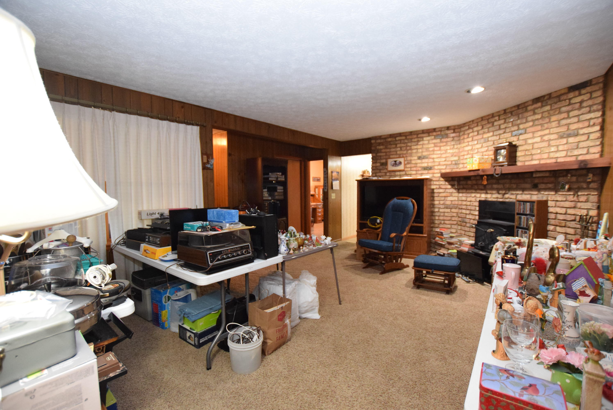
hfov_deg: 100.3
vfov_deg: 77.4
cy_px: 205
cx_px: 306
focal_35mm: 15
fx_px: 256
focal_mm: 10
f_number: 3.5
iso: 3200
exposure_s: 1/60
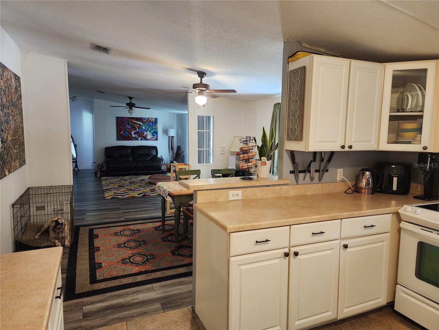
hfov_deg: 73.9
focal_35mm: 23
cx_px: 220
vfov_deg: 58.9
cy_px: 165
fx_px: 292
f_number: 1.8
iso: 500
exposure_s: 1/60
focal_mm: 6.4
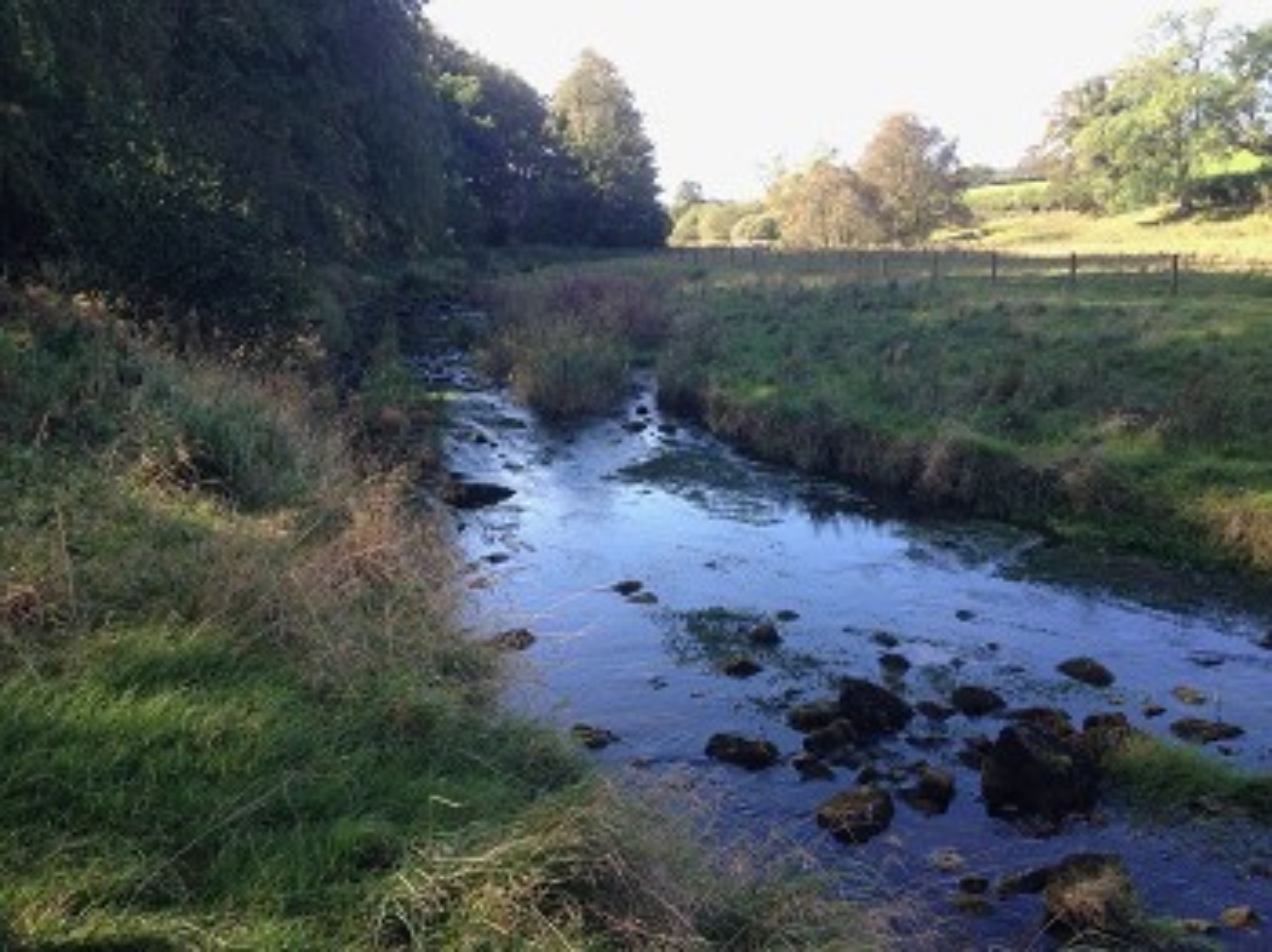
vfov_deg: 40.7
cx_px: 636
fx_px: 1285
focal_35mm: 35
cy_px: 476
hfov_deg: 52.7
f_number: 2.4
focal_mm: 4.28
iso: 50
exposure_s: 1/196
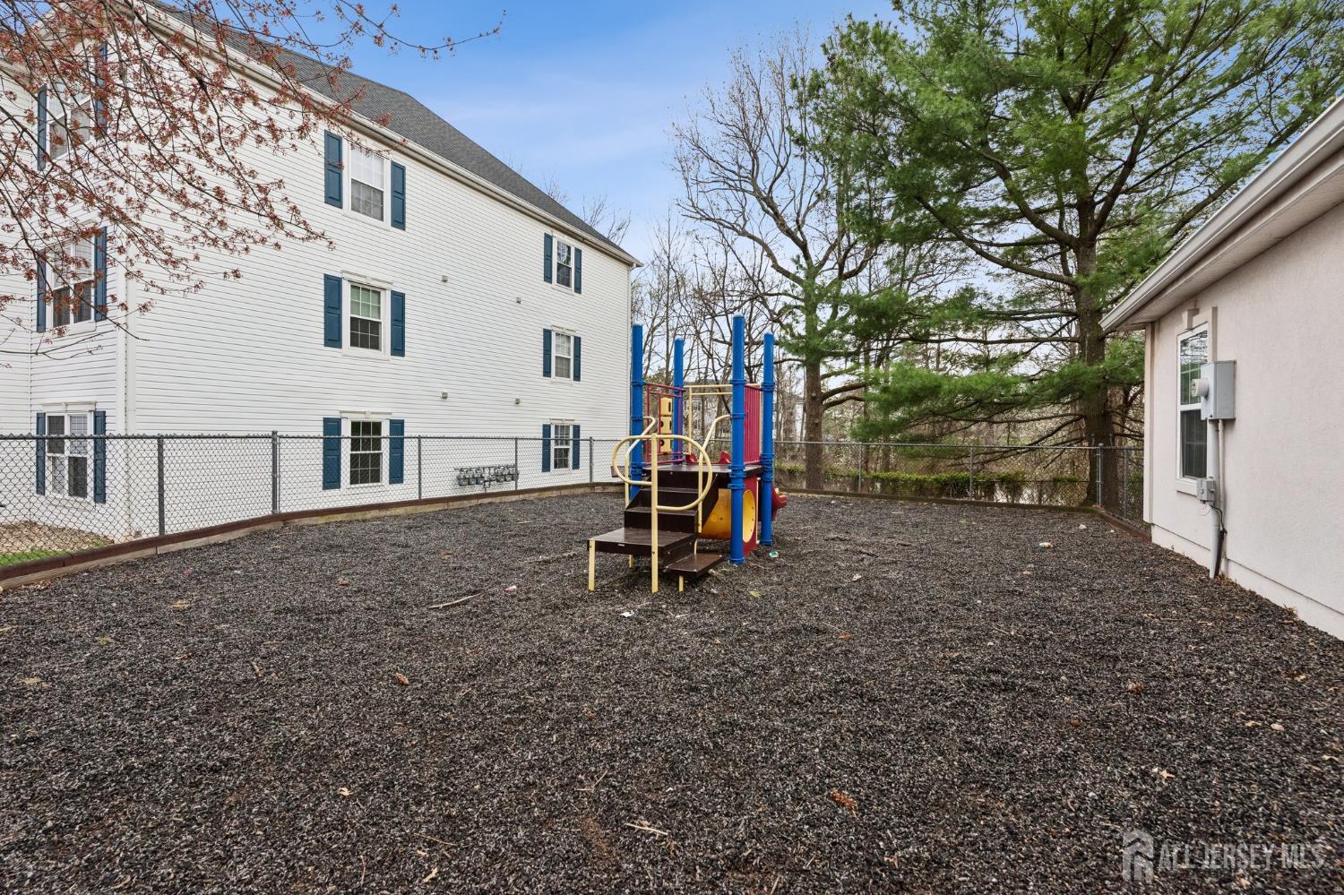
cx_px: 672
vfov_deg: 77.3
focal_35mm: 15
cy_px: 448
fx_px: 560
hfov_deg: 100.4
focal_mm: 15
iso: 640
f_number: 7.1
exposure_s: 1/640
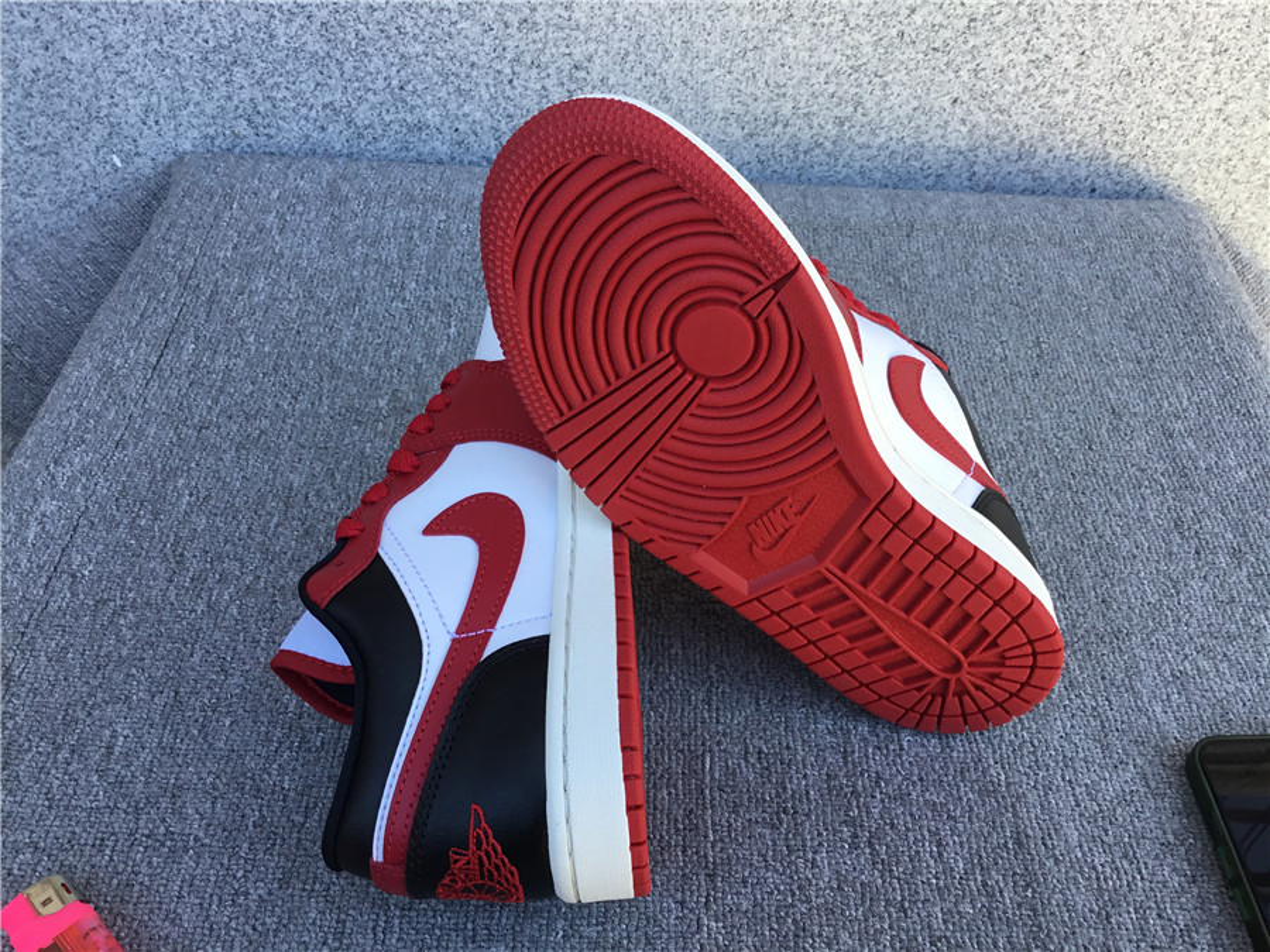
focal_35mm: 31
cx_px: 635
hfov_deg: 58.4
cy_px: 476
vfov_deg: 45.4
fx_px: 1137
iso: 32
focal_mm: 3.3
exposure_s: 1/100
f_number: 2.4
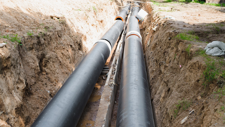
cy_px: 61
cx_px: 111
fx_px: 316
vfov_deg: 22.6
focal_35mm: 53
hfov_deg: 39.2
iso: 200
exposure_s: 1/250
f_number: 4
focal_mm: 50
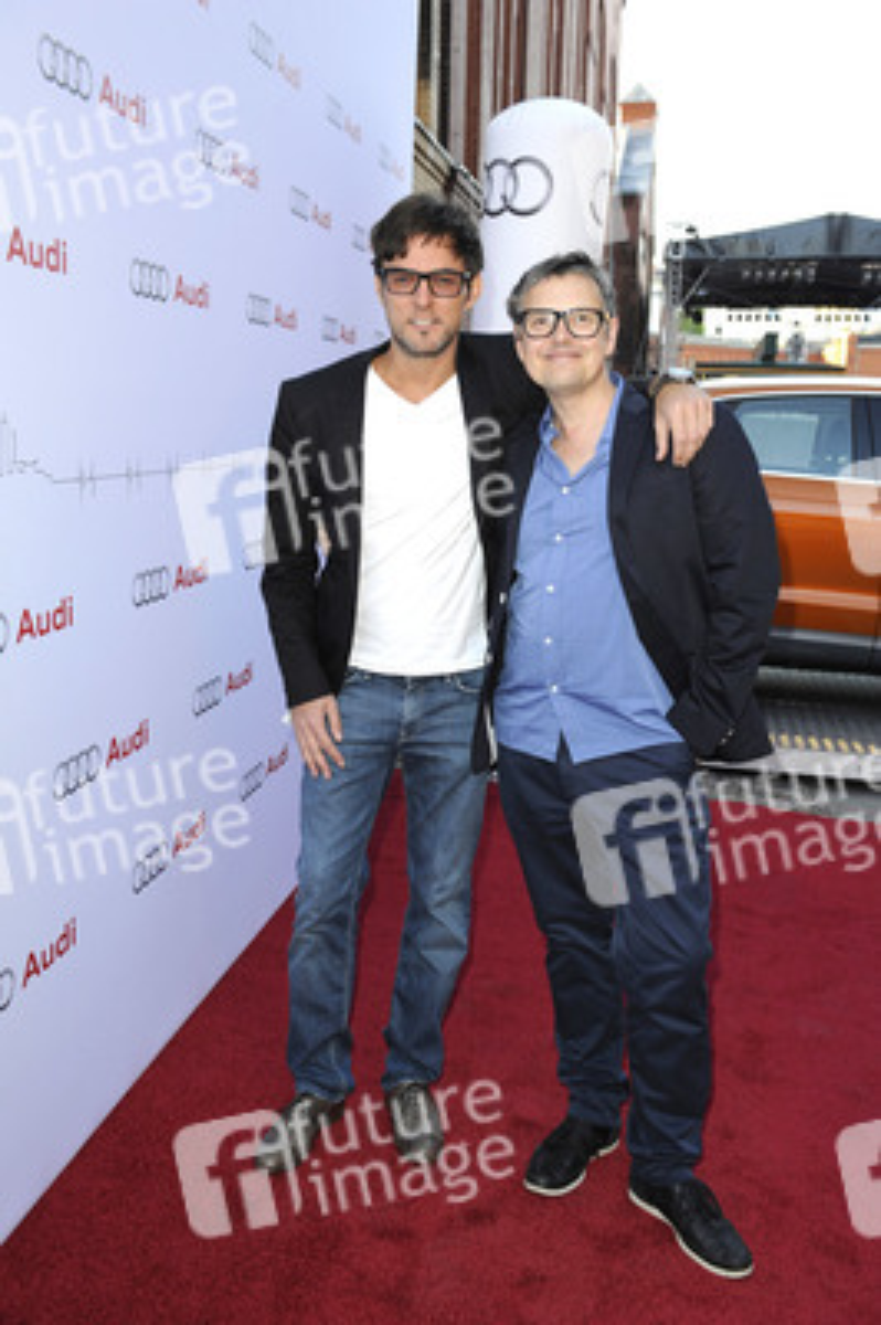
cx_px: 440
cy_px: 662
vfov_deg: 53.2
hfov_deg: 36.8
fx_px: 1324
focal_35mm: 36
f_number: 5.6
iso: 500
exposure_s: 1/160
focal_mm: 36
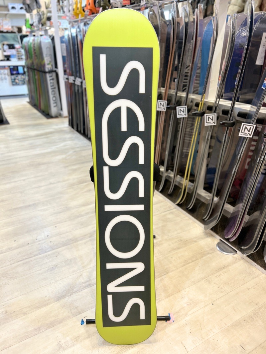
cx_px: 133
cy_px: 177
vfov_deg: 67.3
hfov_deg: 53.1
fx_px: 266
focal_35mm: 26
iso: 64
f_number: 1.5
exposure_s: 1/50
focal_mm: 5.7
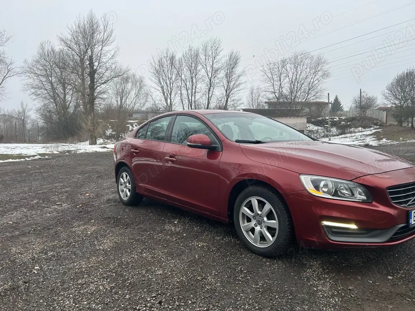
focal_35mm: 26
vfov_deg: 53.1
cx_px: 208
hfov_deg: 67.3
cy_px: 156
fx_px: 312
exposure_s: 1/279
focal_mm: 5.7
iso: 40
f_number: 1.5
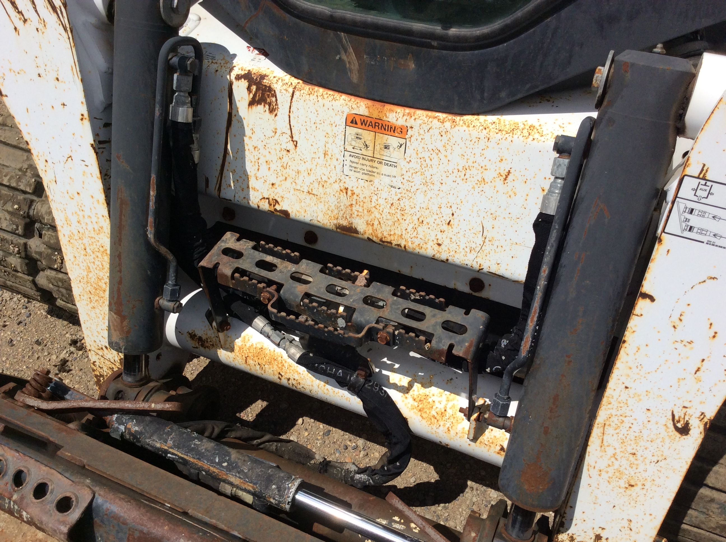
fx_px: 670
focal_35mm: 32
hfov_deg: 56.9
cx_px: 363
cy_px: 271
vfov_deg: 44.1
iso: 32
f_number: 2.4
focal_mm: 3.3
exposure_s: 1/4098
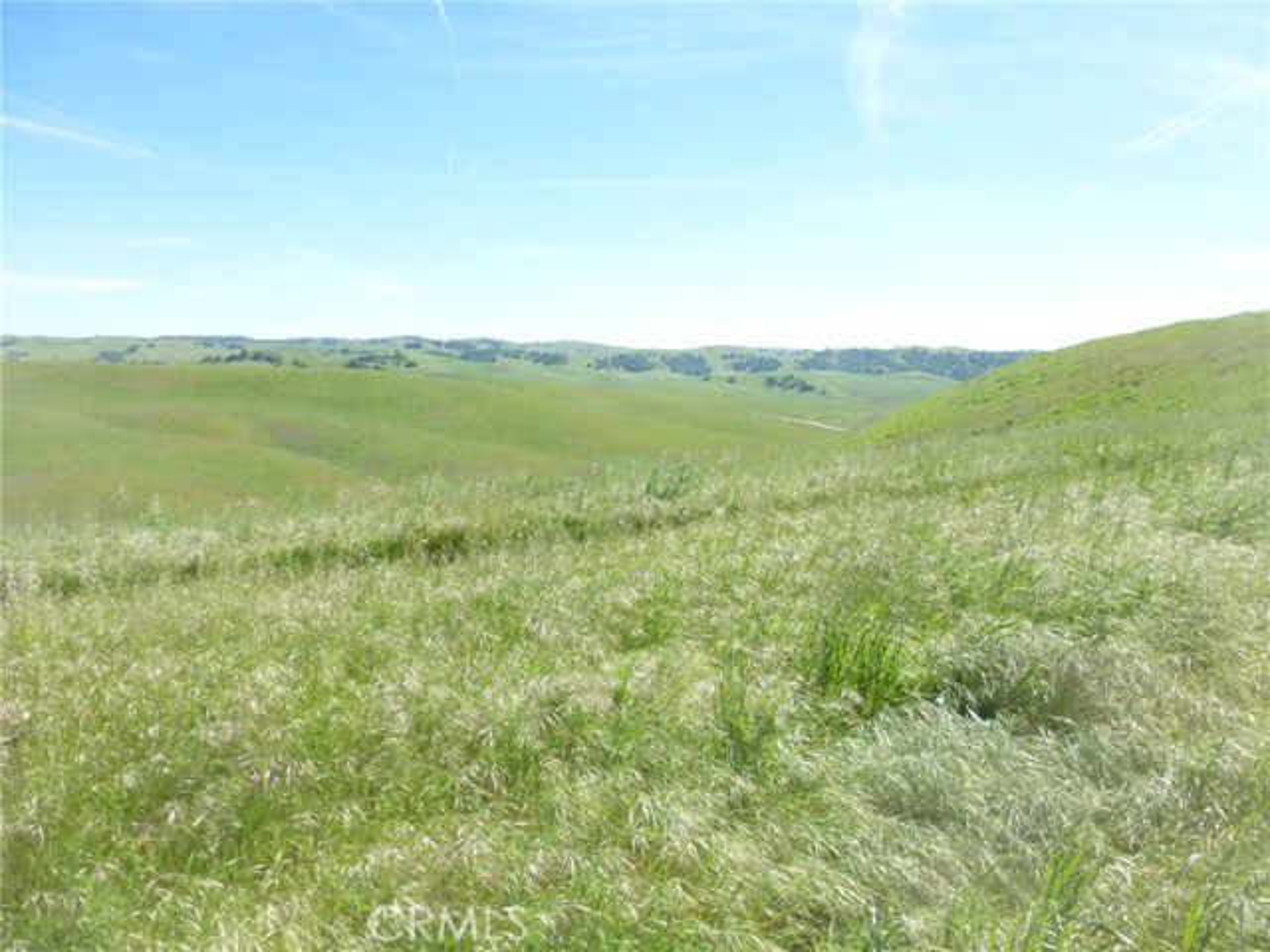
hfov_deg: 71.6
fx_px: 881
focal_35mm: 24
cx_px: 635
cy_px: 476
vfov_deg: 56.8
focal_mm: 4.3
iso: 100
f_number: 4
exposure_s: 1/500
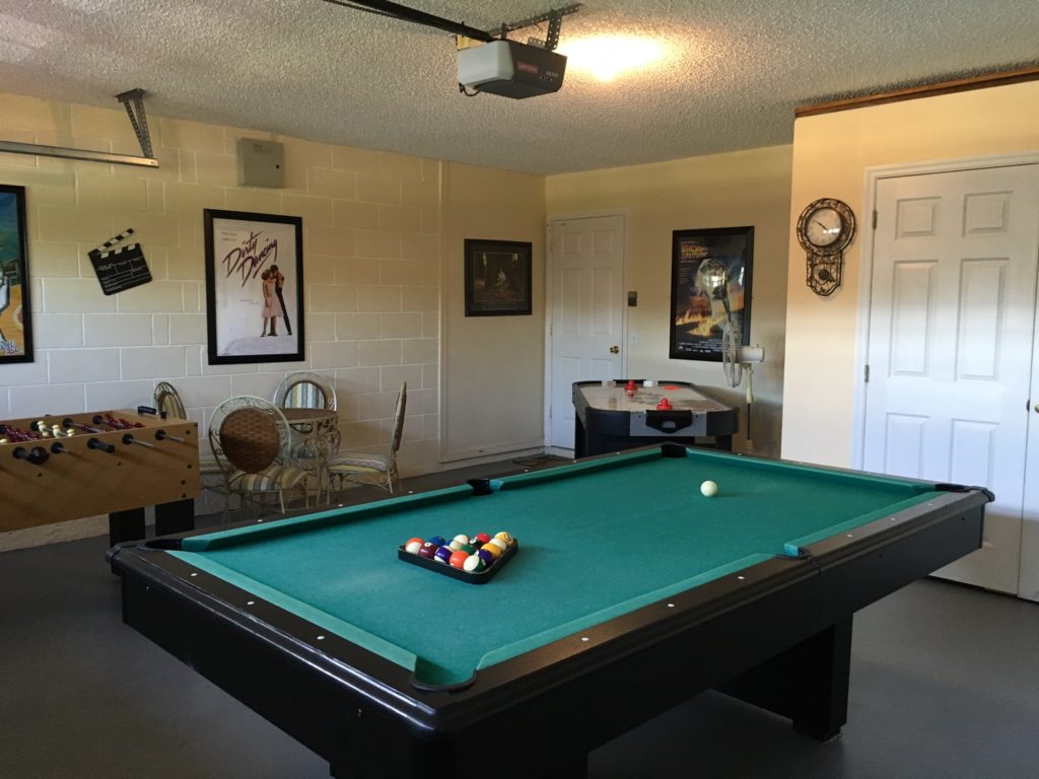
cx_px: 520
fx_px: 870
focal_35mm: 29
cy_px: 390
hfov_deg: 61.7
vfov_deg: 48.2
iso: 125
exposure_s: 1/30
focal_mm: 4.15
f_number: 2.2
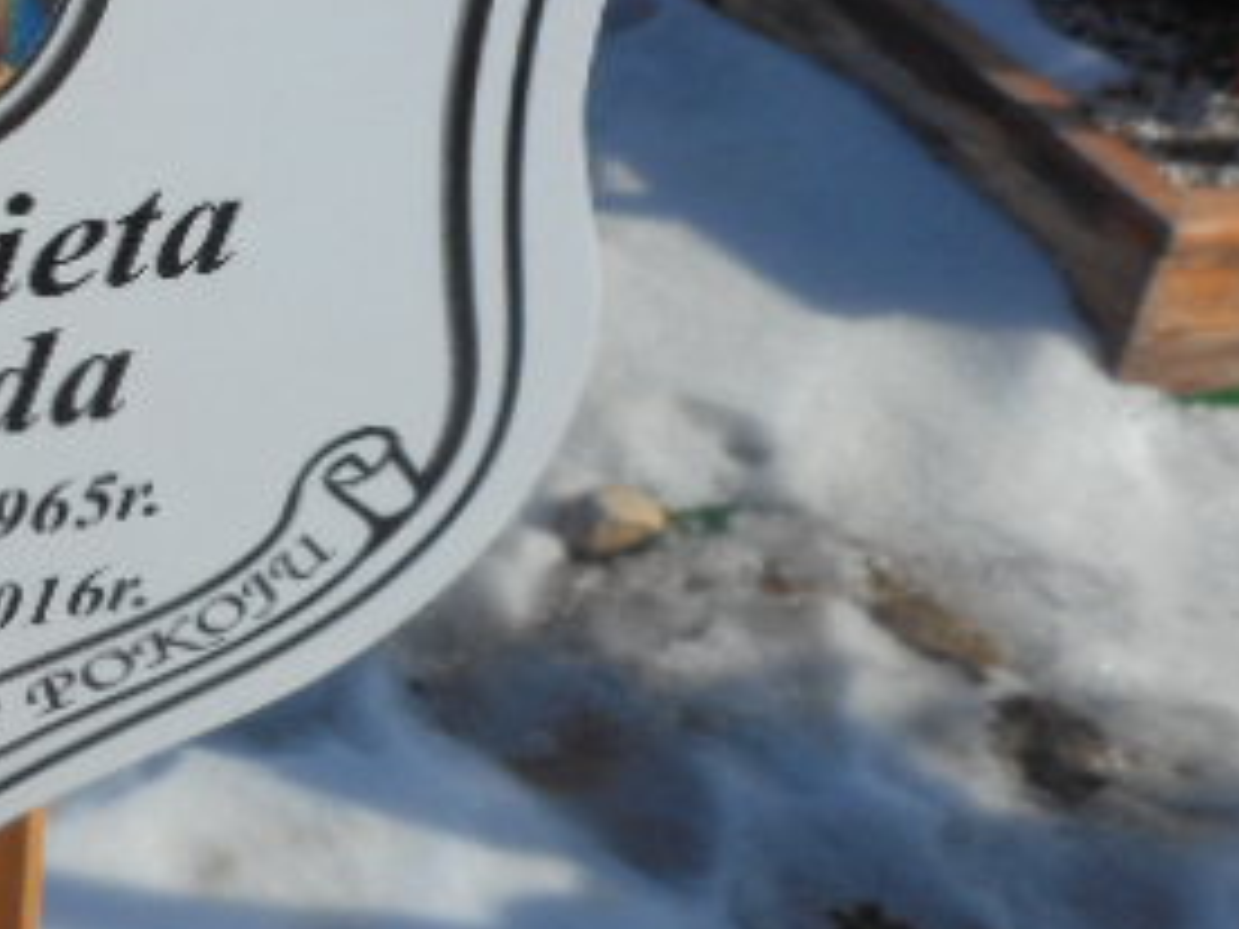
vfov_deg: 25.0
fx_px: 2076
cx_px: -171
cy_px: 269
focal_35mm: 58
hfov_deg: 29.5
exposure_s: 1/1250
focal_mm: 4.5
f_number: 3.7
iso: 80
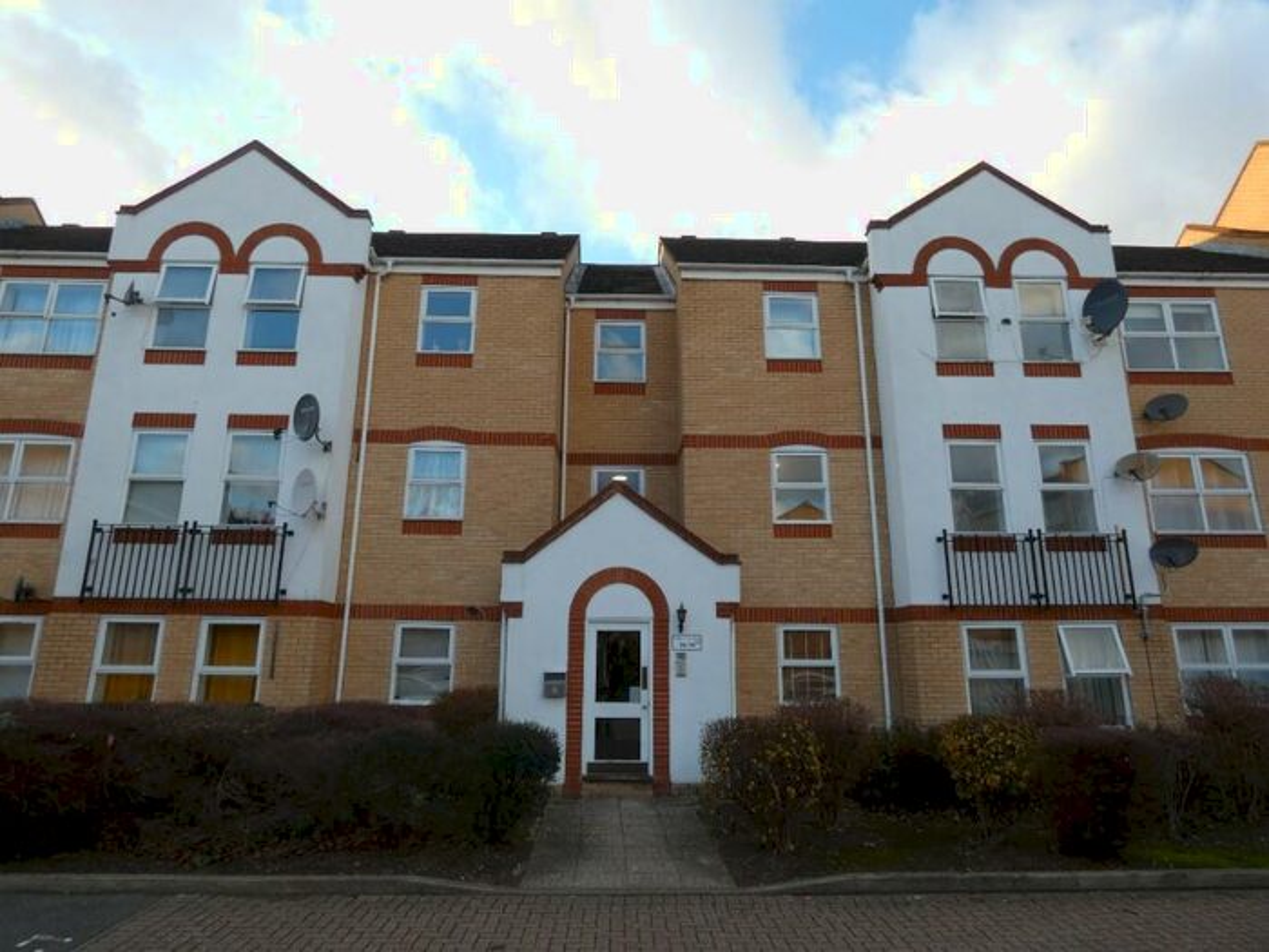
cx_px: 634
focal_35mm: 20
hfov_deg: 81.7
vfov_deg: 66.0
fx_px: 733
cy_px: 476
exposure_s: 1/100
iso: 80
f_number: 4
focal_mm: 3.6
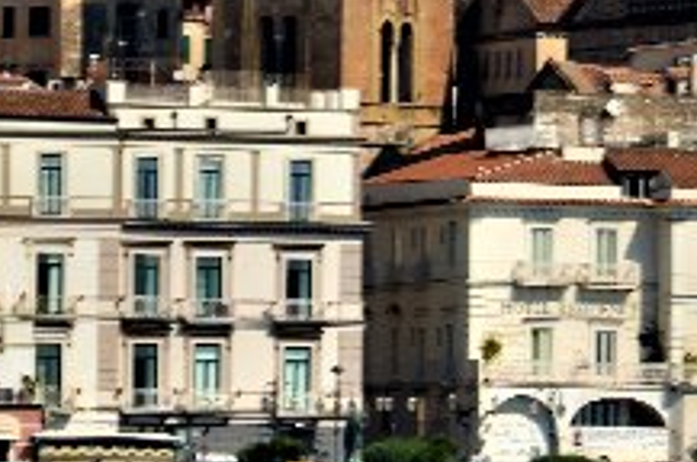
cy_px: 119
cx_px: 55
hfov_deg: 3.6
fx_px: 11229
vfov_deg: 2.4
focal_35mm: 581
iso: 110
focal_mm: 105
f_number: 11
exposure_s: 1/125
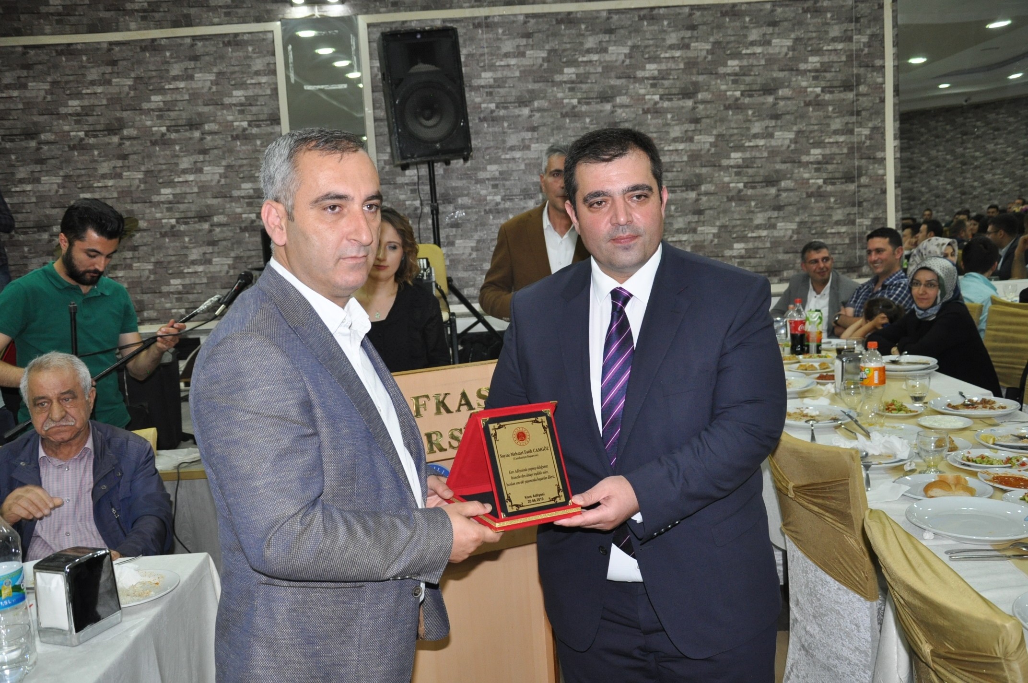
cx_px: 514
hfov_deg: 57.3
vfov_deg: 39.9
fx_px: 941
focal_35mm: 33
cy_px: 342
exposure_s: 1/60
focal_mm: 22
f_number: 3.8
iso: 800
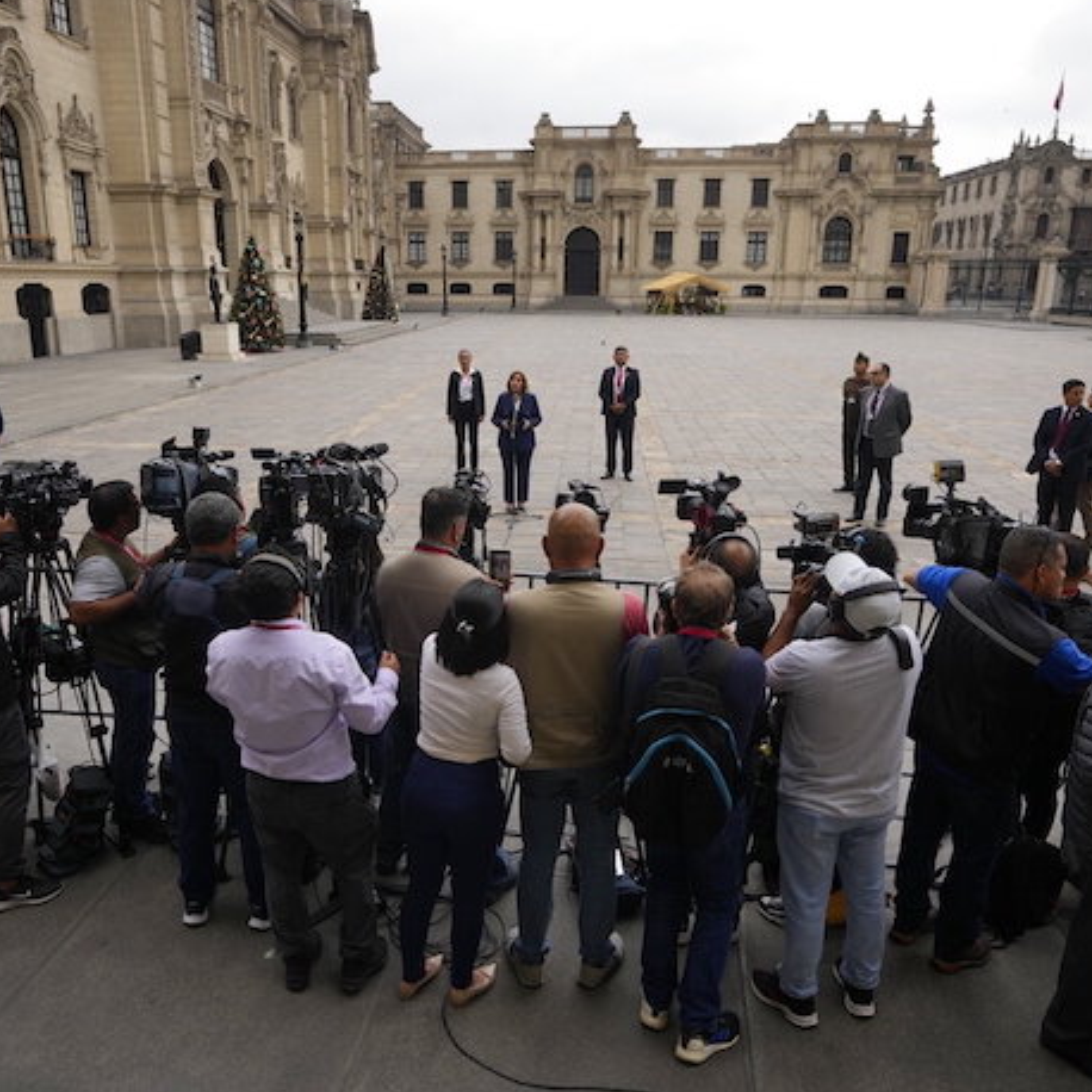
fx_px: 928
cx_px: 510
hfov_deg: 60.9
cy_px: 542
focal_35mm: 26
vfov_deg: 60.9
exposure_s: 1/4000
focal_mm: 20
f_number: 2.8
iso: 400
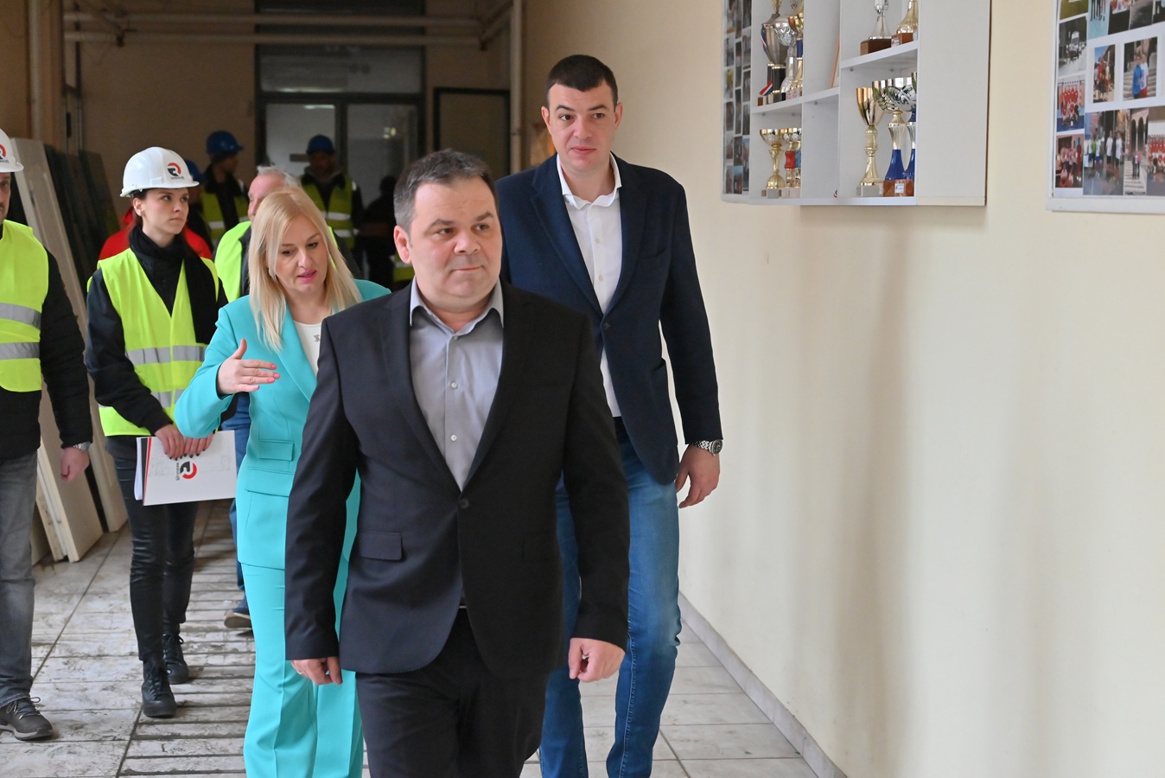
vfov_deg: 22.6
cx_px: 582
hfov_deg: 33.4
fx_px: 1942
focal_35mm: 60
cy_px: 389
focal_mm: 60
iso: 2500
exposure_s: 1/400
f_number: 5
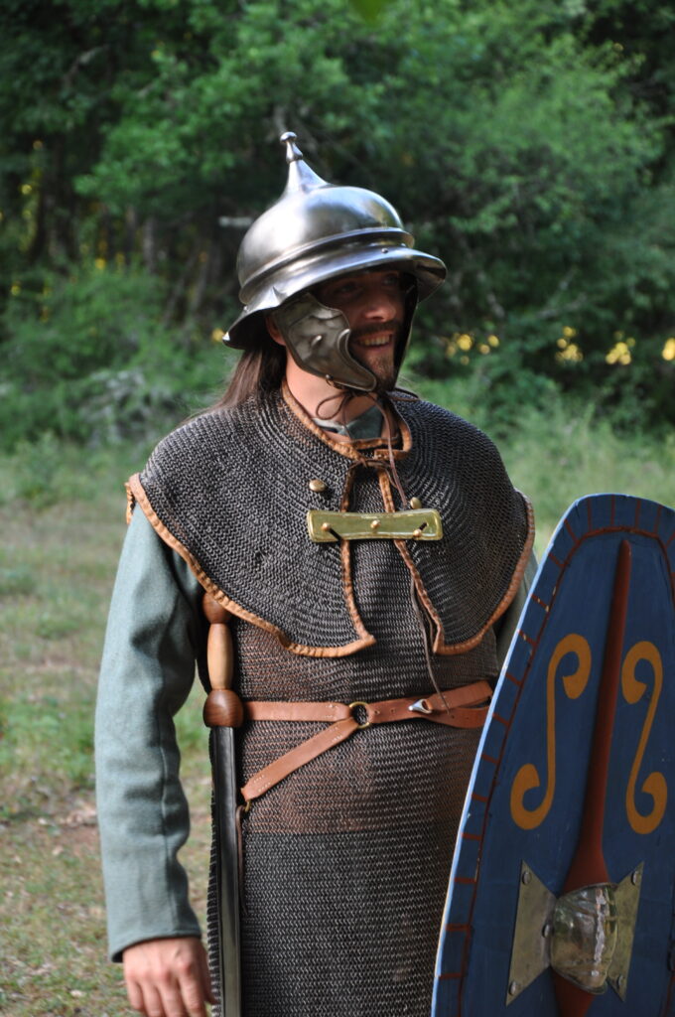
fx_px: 3807
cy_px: 508
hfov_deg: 10.1
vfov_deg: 15.2
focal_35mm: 135
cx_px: 338
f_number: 5.6
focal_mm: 90
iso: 320
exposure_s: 1/40
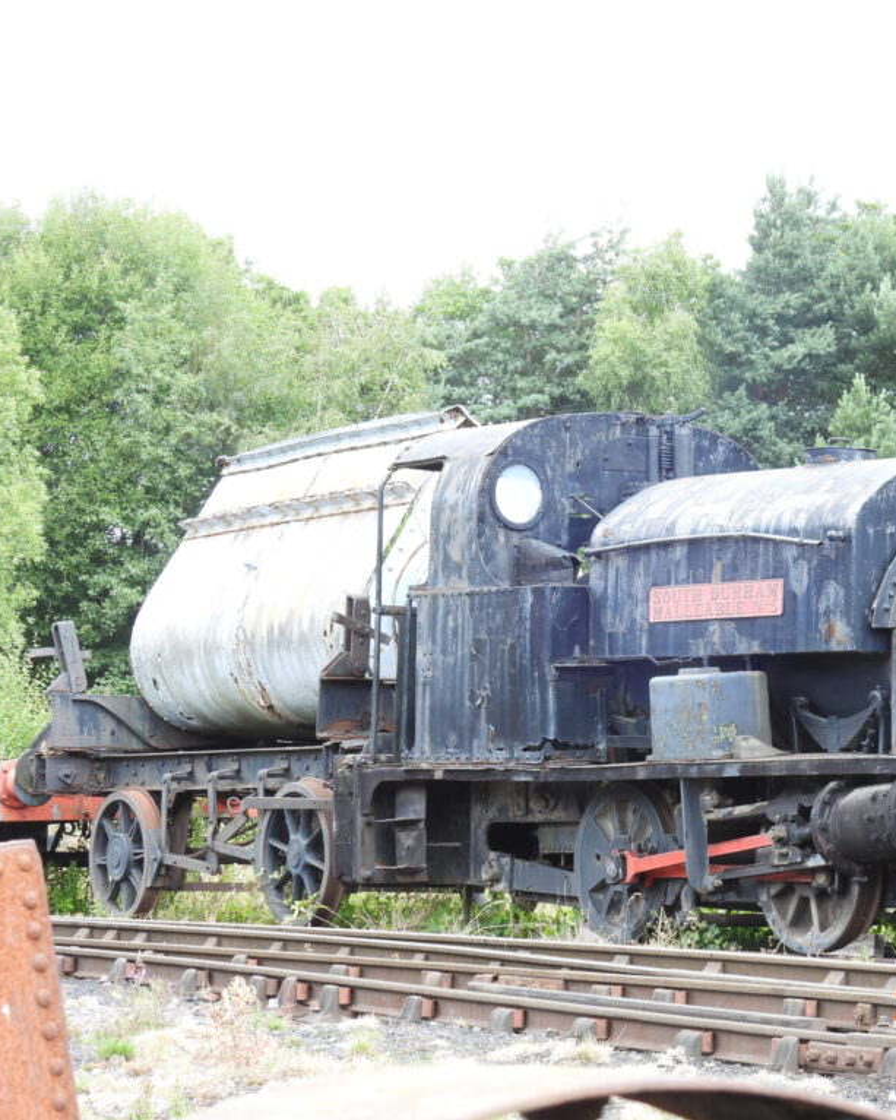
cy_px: 560
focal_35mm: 124
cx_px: 667
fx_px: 4109
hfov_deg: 12.4
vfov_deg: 15.5
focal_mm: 17
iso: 100
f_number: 5
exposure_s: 1/60
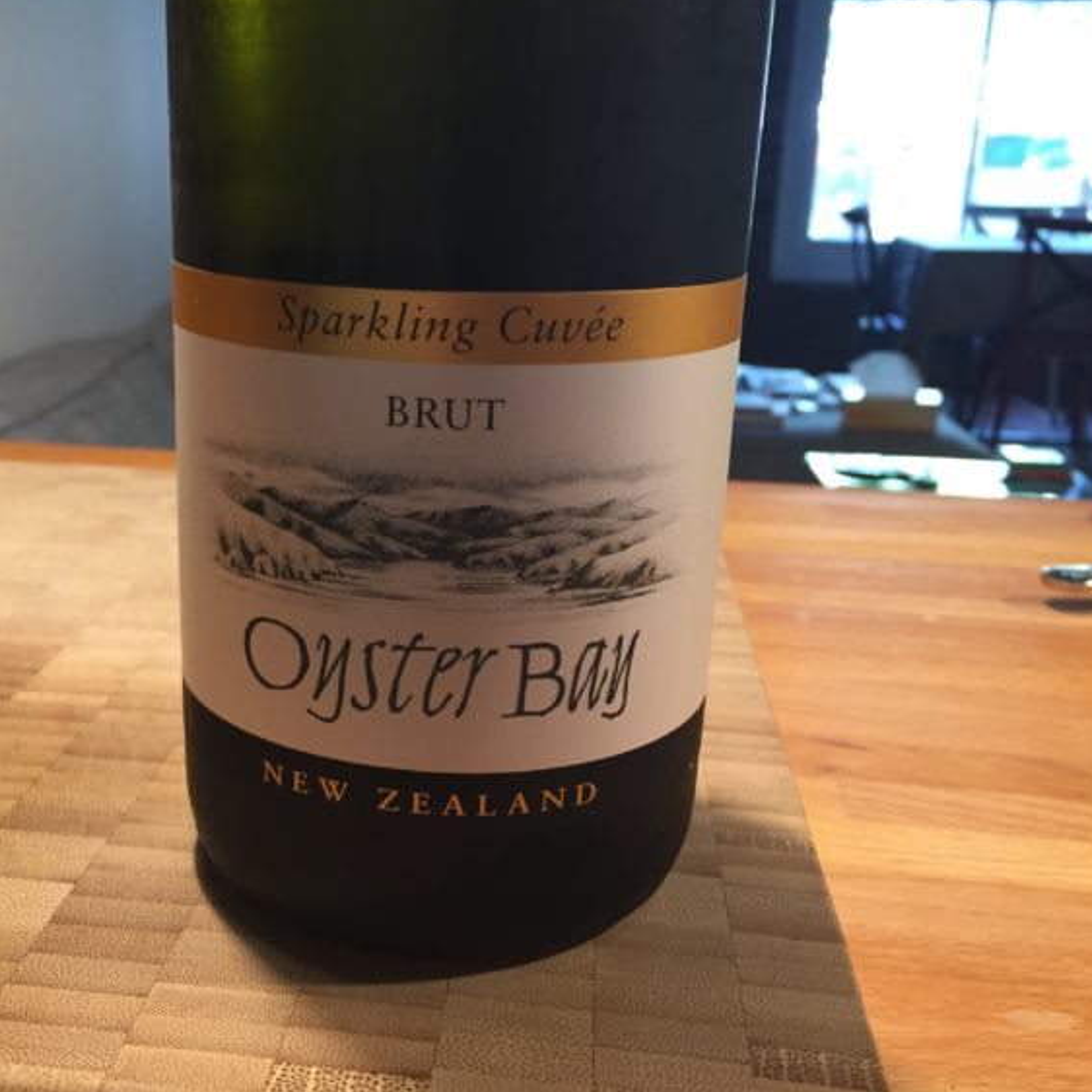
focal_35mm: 35
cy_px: 536
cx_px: 400
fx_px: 1249
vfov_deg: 47.2
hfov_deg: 46.7
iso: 160
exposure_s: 1/33
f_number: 2.2
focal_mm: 4.15
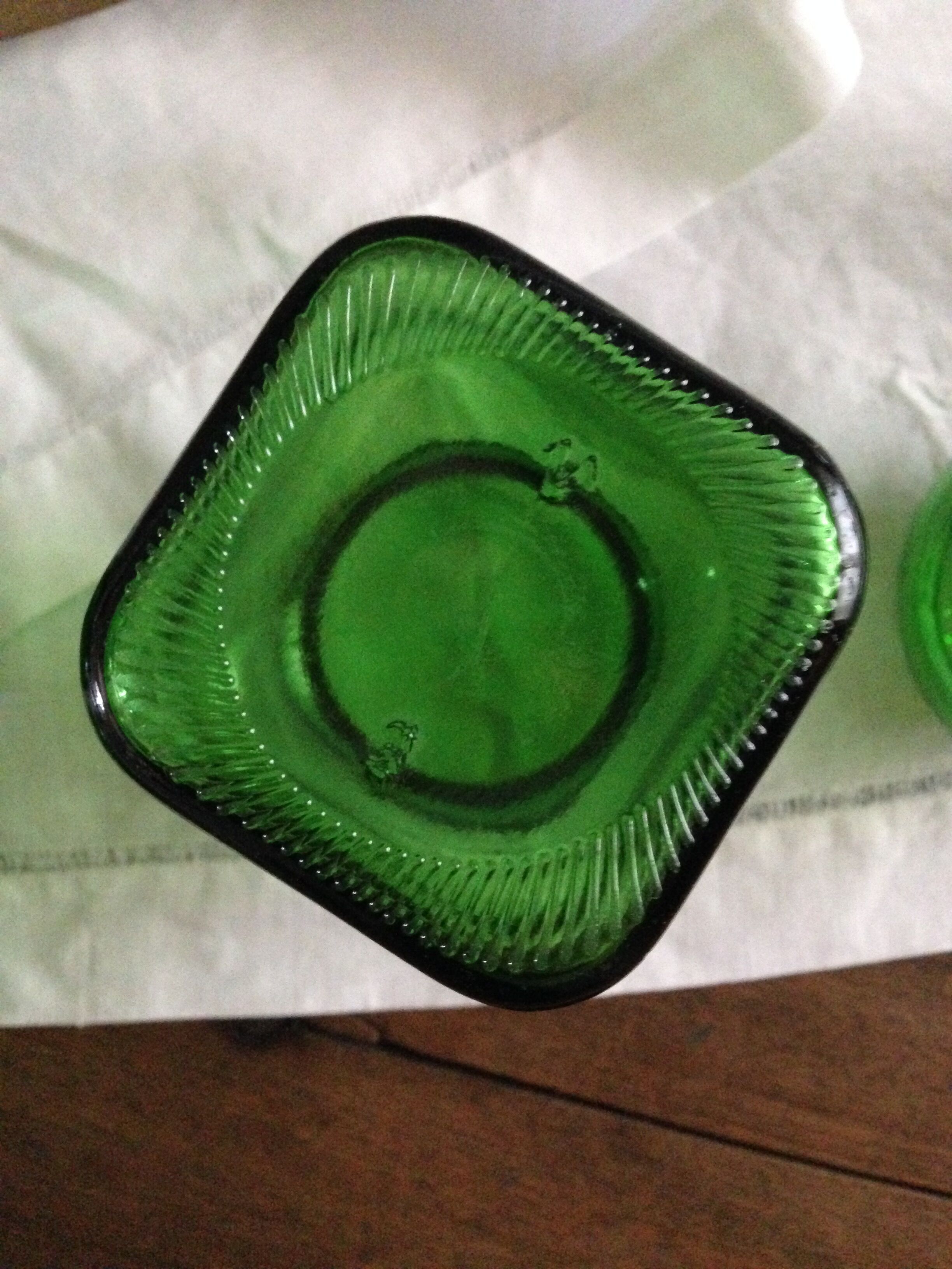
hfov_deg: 42.9
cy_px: 634
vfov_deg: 55.4
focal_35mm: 33
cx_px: 476
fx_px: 1210
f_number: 2.4
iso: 800
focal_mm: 4.12
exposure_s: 1/15
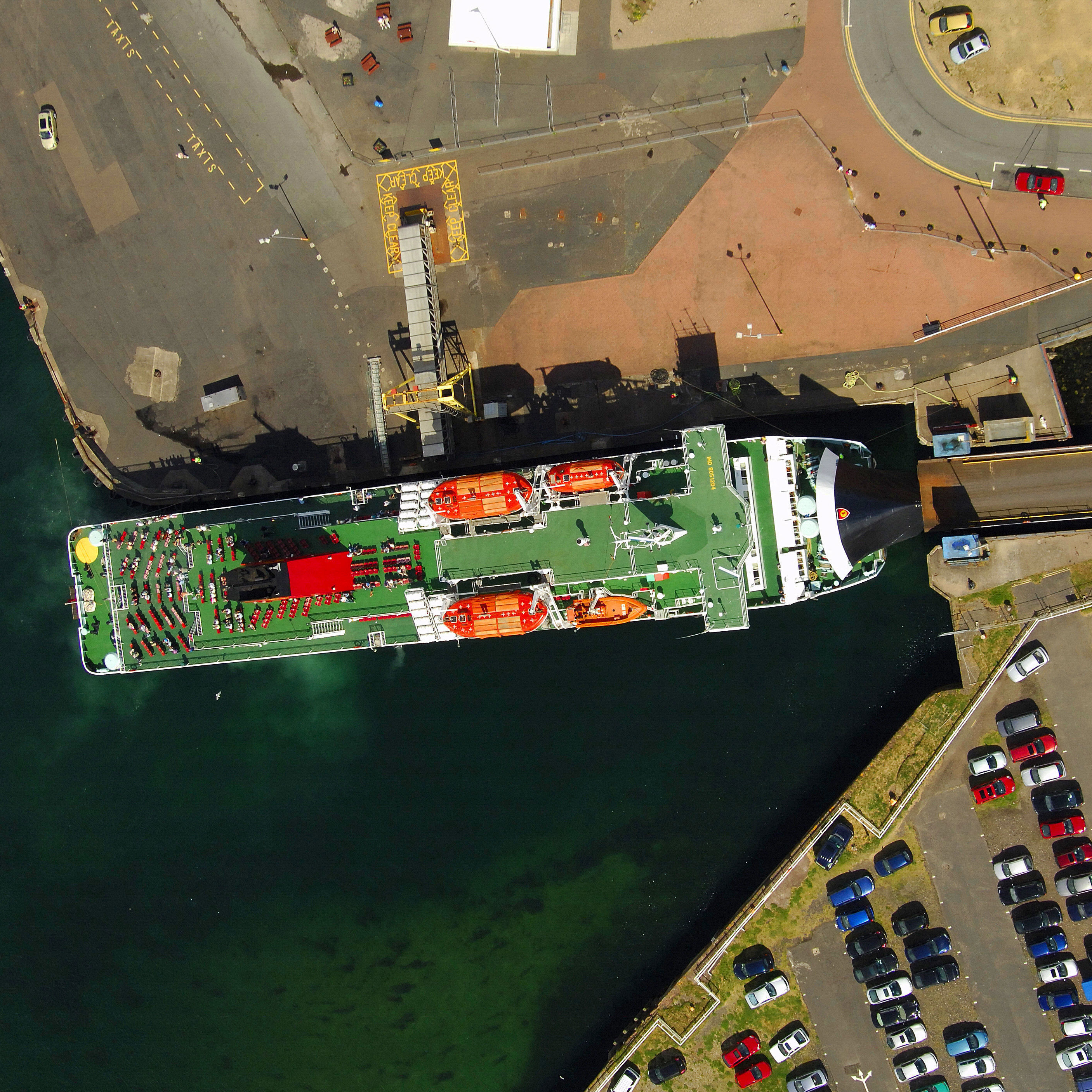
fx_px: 2356
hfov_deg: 26.1
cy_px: 540
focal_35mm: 66
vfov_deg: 26.1
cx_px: 627
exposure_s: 1/1000
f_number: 7.6
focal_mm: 34
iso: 400
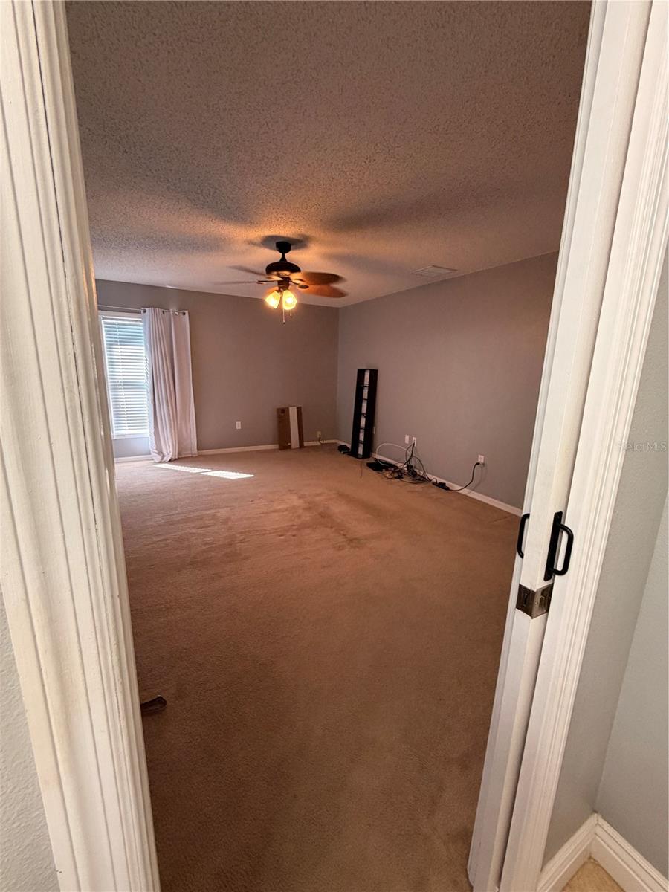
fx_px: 361
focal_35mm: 14
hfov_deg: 85.7
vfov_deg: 102.1
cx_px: 334
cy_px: 446
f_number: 2.2
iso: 250
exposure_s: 1/60
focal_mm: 2.22
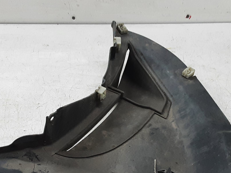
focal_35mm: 55
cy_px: 158
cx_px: 123
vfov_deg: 25.7
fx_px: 367
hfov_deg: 34.9
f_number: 1.9
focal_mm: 2.91
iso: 125
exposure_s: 1/50
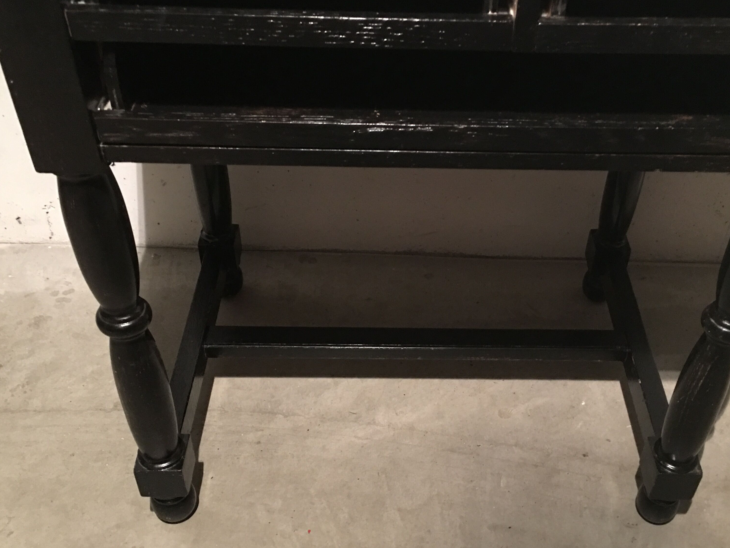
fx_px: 823
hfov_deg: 47.7
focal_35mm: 39
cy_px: 305
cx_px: 419
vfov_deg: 36.8
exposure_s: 1/4
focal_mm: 4.15
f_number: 2.2
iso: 160
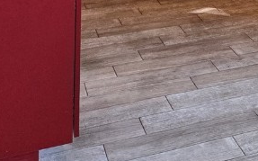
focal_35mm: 87
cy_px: -180
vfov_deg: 12.7
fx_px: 611
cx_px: 334
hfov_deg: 21.6
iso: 320
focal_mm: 5.4
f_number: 1.8
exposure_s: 1/120
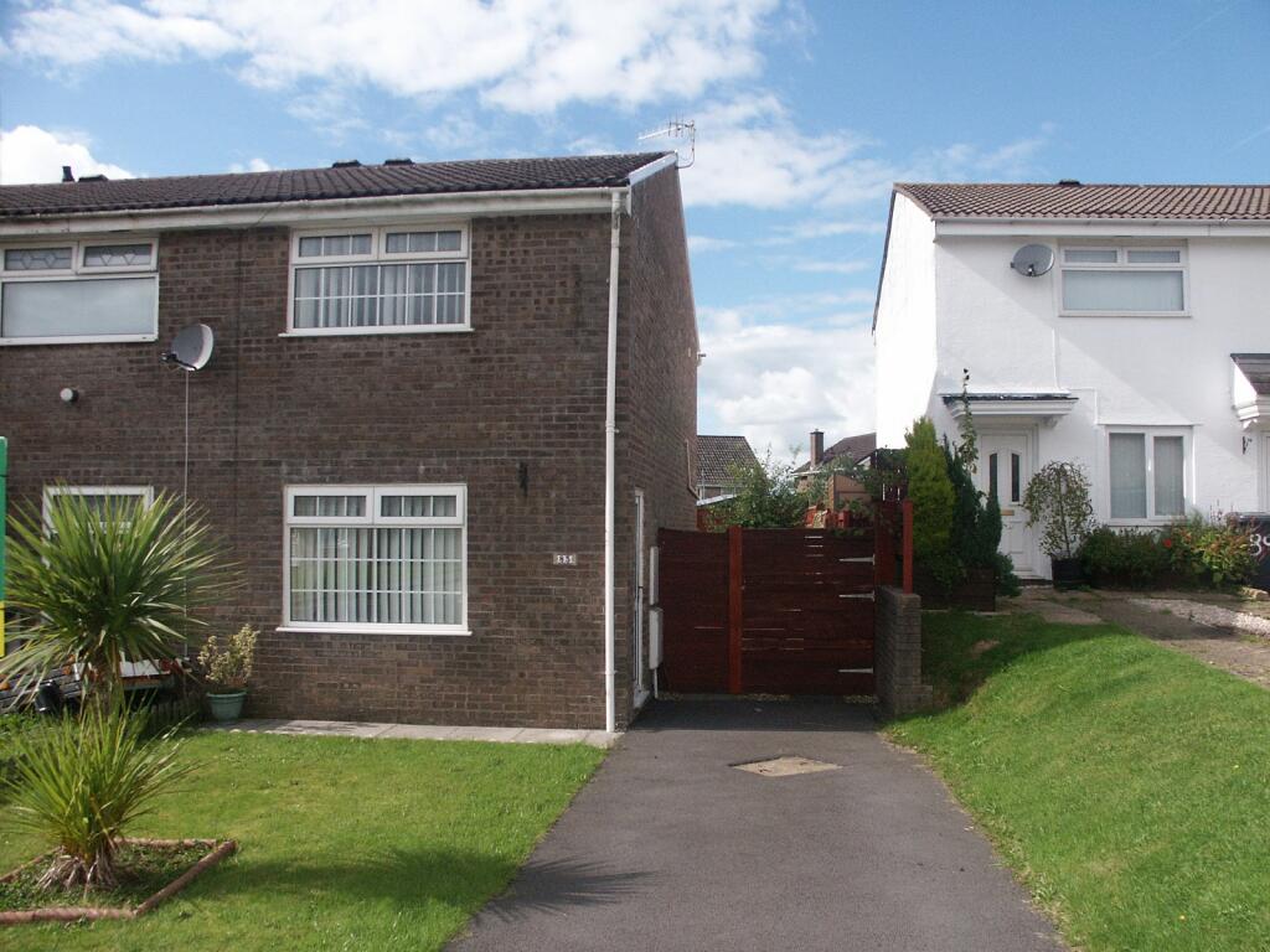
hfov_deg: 63.4
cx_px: 635
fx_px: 1027
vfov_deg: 49.7
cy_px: 476
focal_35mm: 28
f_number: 4
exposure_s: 1/2000
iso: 200
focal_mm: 7.37
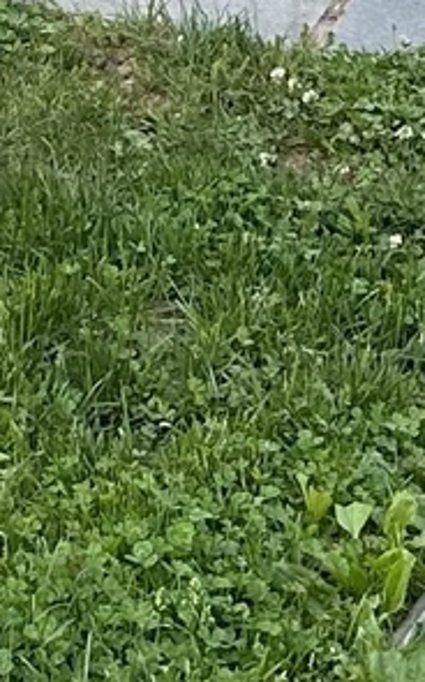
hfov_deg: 6.6
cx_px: -16
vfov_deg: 9.4
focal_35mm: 199
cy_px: -941
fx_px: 3693
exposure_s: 1/482
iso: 80
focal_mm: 6.86
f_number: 1.78
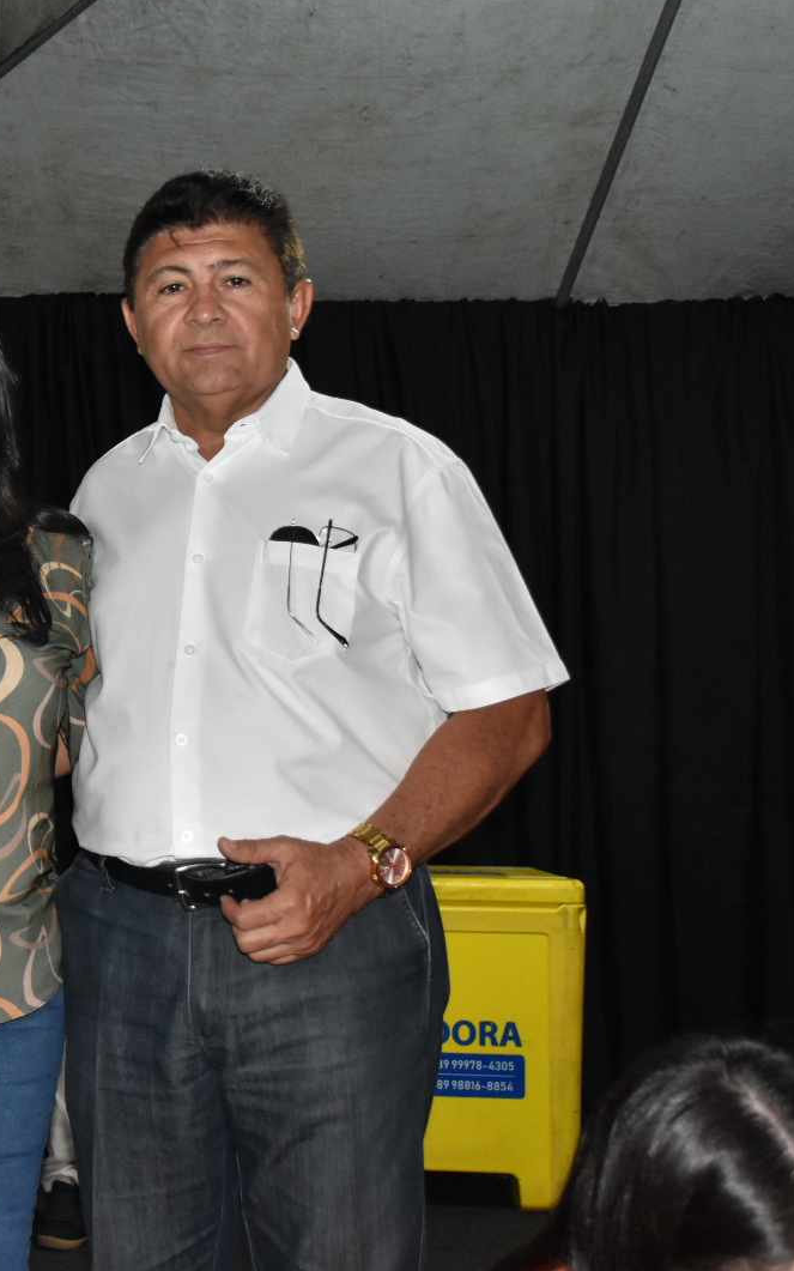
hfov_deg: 21.8
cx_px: -101
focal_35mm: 56
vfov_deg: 36.3
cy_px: 635
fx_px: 1939
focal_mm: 24
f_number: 4.5
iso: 1600
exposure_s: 1/100
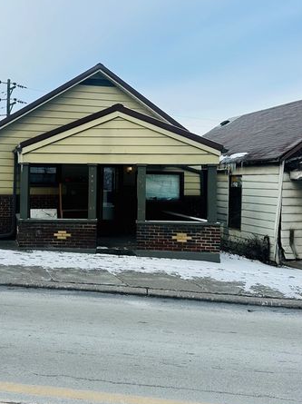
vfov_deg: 51.3
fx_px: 419
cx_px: 103
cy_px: 179
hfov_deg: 39.2
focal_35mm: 36
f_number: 1.78
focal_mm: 6.86
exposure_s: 1/4184
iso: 80
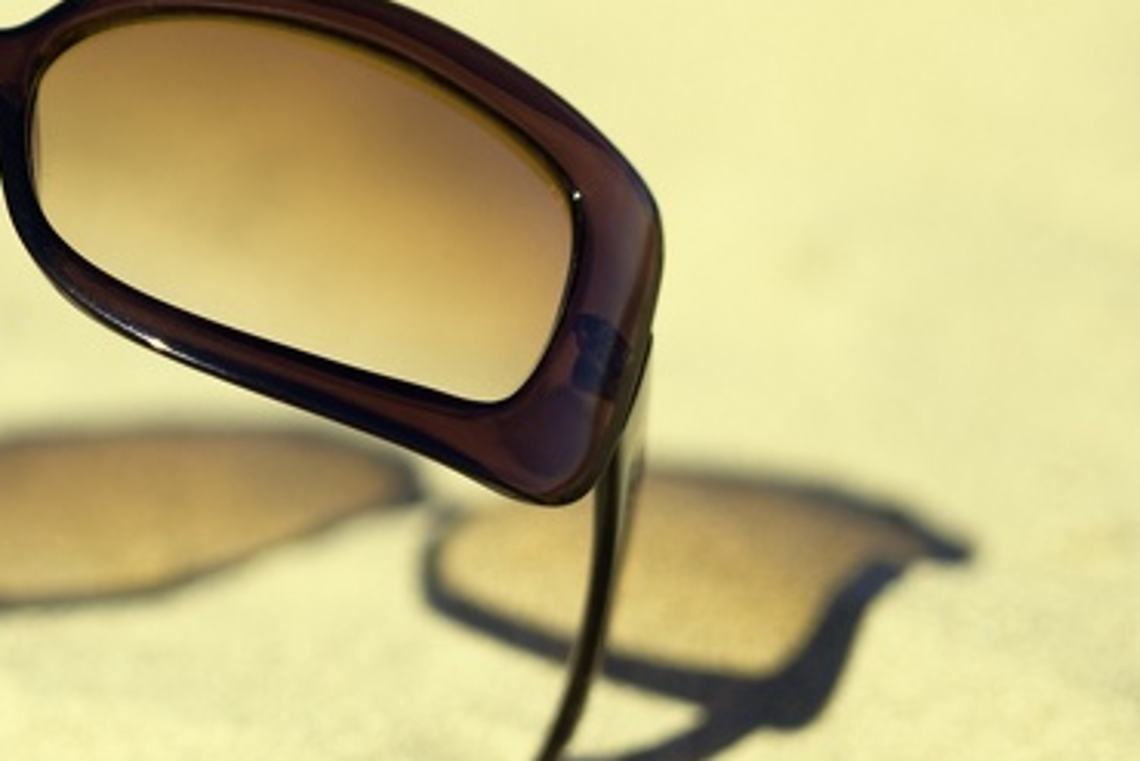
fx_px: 9819
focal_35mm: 310
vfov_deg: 4.4
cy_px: 288
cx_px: 96
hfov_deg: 6.6
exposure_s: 1/800
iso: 100
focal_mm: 105
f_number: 3.2
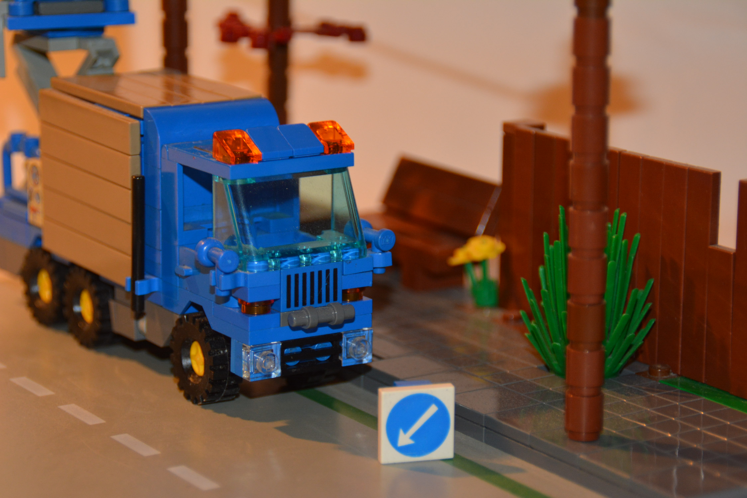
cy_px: 249
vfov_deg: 11.7
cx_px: 374
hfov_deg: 17.5
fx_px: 2428
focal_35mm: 117
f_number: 5.3
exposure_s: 1/60
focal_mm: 78
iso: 720
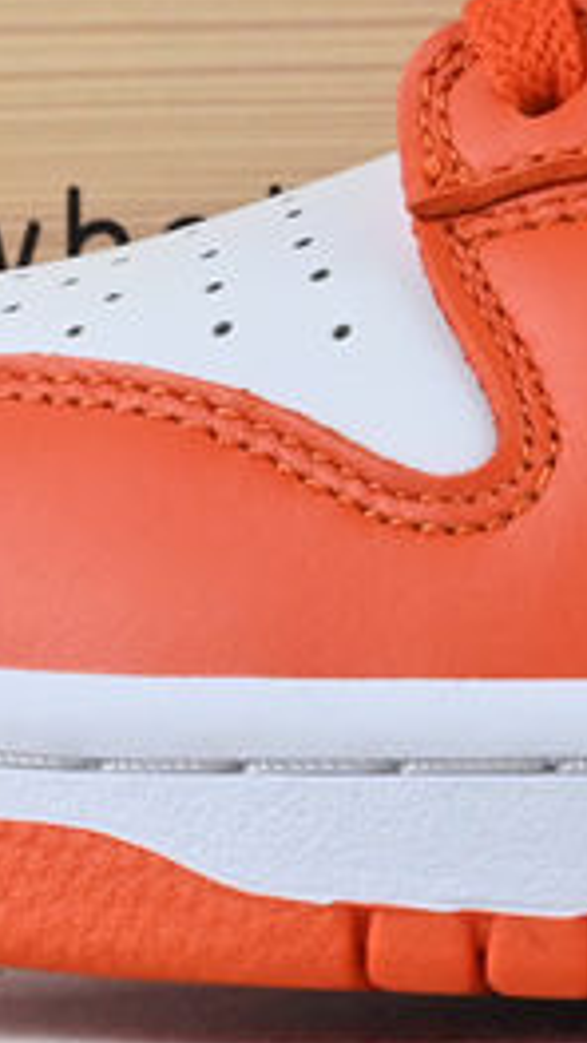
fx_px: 6257
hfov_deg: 5.2
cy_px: 167
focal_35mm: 226
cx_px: 1285
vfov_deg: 9.5
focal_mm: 31.5
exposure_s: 1/125
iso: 1000
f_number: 10
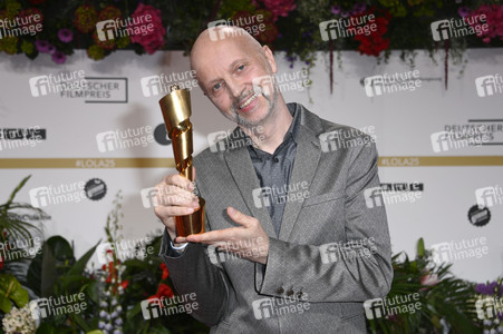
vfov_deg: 19.4
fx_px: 977
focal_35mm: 70
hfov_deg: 28.9
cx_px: 252
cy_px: 167
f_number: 5.6
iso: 500
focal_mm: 70
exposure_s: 1/250
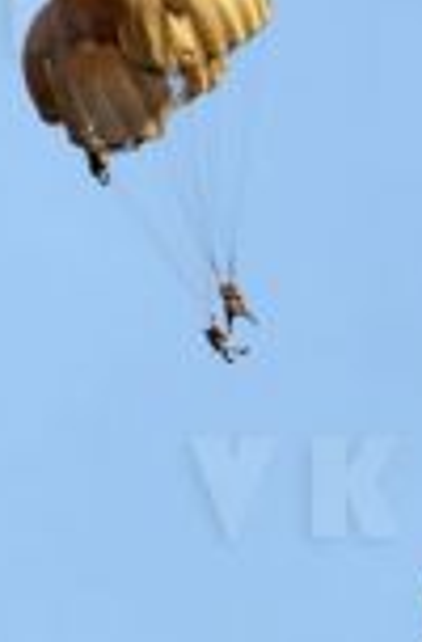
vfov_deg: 1.7
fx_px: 21081
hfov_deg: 1.1
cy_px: 583
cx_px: 576
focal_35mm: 1188
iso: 400
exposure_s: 1/800
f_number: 8
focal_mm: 200
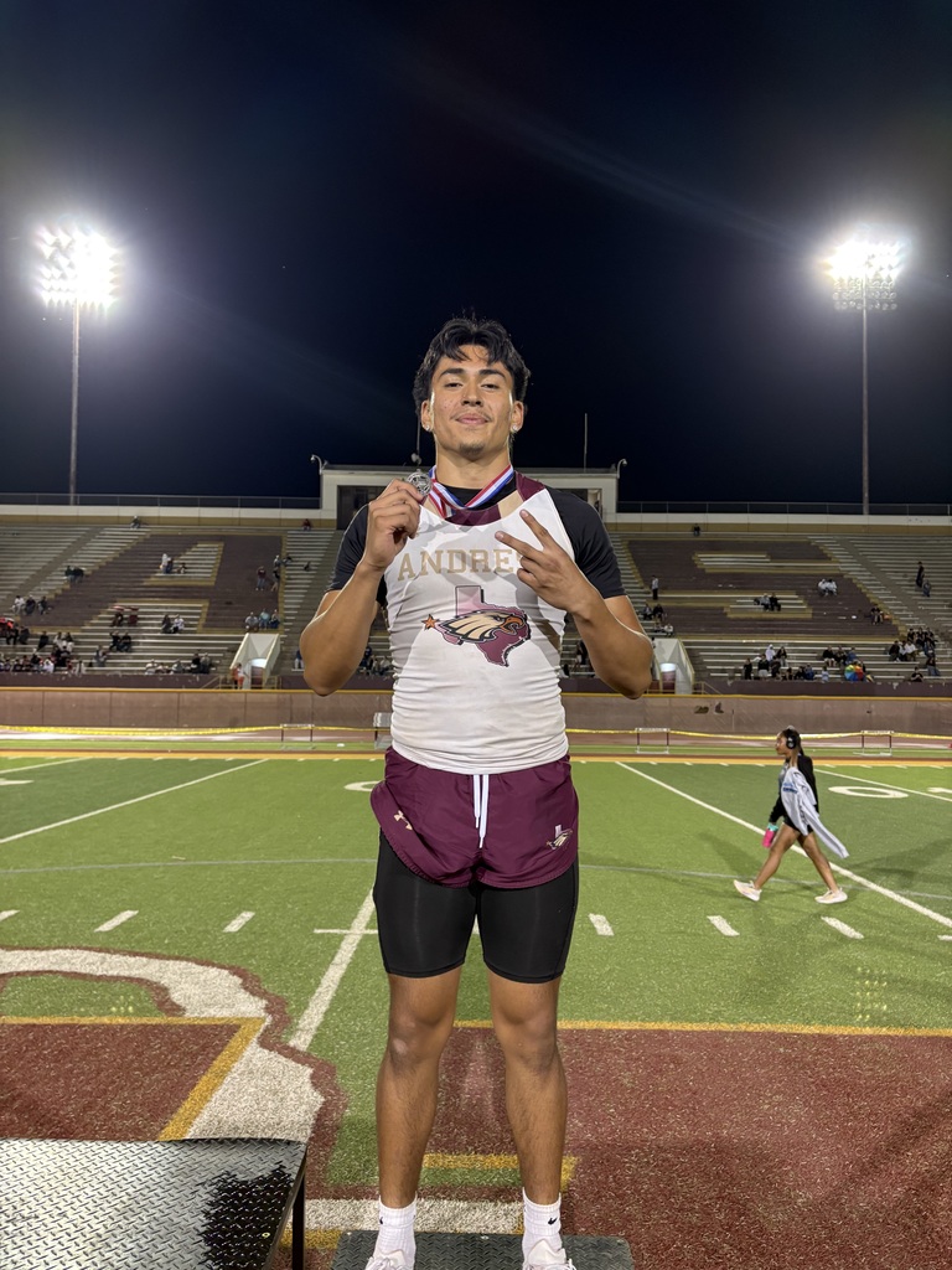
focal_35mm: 26
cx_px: 476
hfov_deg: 53.1
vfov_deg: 67.3
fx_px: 953
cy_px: 635
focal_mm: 5.96
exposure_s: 1/60
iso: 250
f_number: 1.6
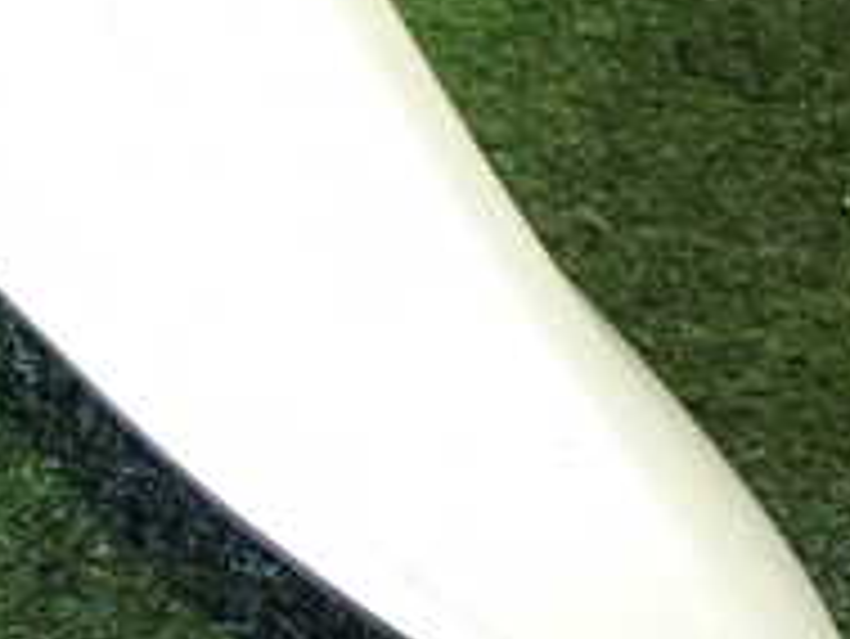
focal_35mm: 95
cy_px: 40
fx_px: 2334
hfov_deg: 19.9
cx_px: -45
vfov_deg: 15.4
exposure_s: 1/50
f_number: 2.3
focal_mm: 5.4
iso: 800
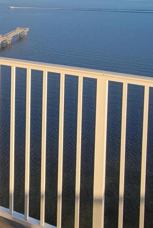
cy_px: -4
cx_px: 17
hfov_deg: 27.2
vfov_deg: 36.6
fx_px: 306
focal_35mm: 48
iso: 50
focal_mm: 2.2
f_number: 2.2
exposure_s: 1/572
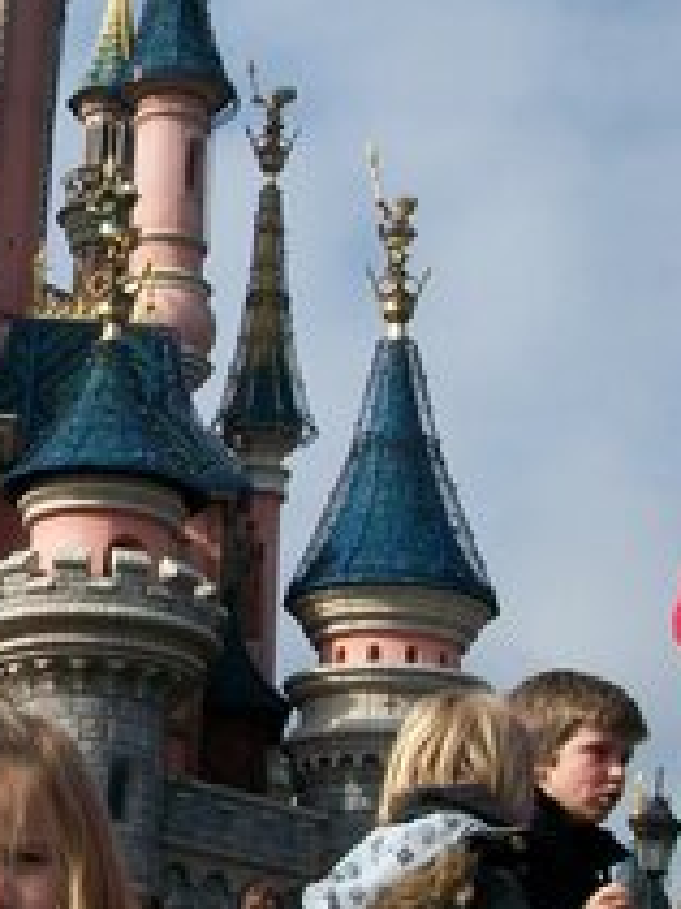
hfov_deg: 15.8
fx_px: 2389
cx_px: -47
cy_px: 508
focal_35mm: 91
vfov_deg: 21.5
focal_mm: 7.1
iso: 64
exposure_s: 1/320
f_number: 6.3
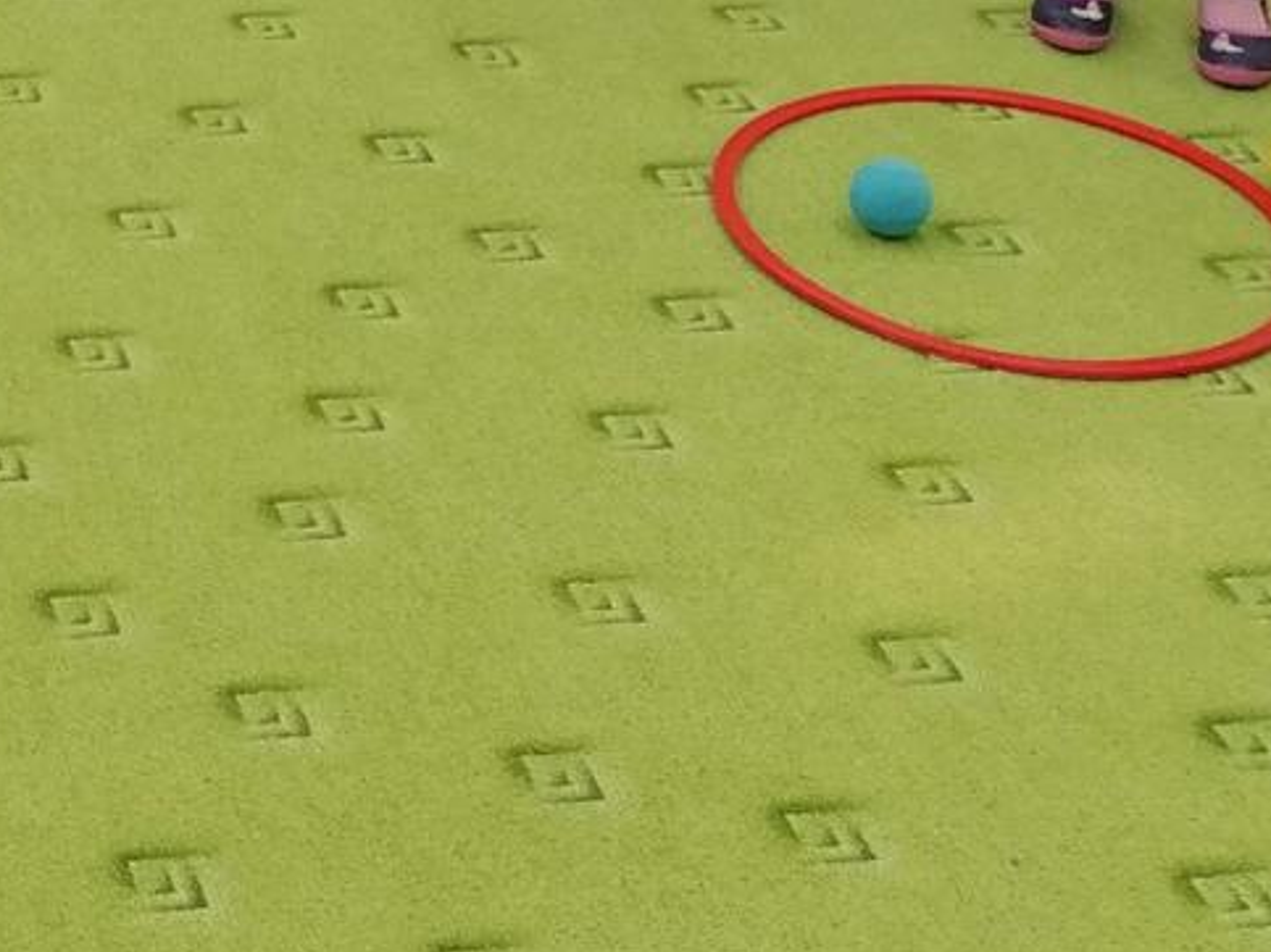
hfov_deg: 19.0
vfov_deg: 14.7
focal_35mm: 97
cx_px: -295
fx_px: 3561
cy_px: -239
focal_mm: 4.75
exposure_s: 1/50
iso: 160
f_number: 1.8
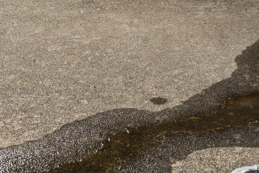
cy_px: 152
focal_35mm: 105
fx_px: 756
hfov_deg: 19.4
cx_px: 134
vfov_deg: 12.9
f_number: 5.6
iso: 100
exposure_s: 1/125
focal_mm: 31
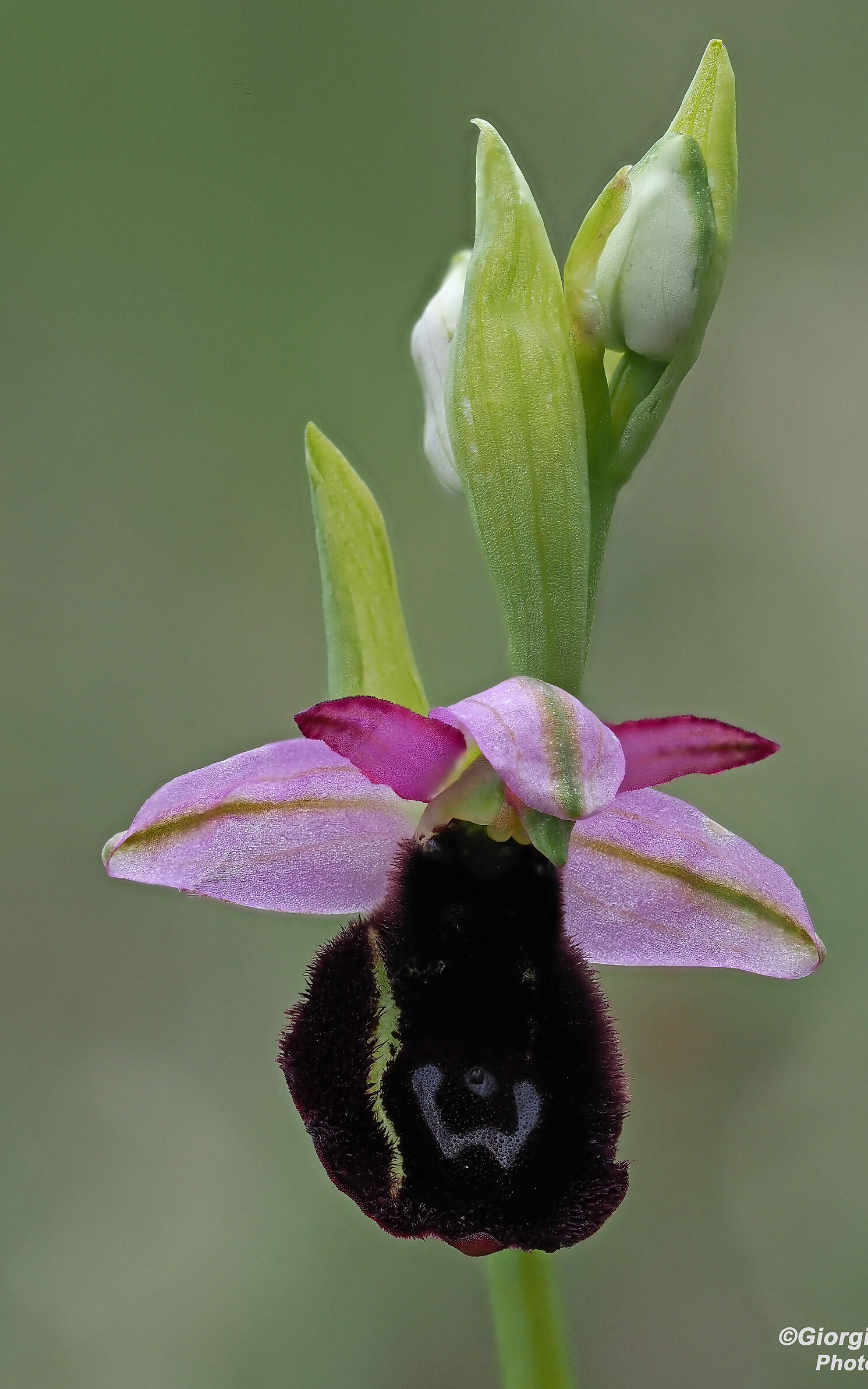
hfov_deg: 10.2
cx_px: 502
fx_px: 4844
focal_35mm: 128
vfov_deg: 16.3
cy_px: 691
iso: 200
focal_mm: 60
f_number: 4.5
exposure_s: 1/800
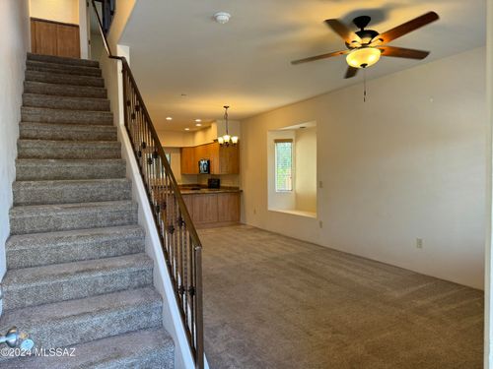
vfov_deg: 56.8
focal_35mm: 24
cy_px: 184
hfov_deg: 71.6
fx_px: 342
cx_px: 246
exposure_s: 1/120
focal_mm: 6.76
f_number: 1.78
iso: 160
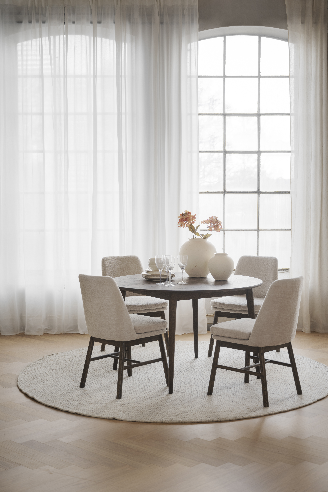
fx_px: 697
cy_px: 246
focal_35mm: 51
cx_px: 164
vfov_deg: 38.9
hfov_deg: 26.5
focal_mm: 51
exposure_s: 1/100
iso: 100
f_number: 4
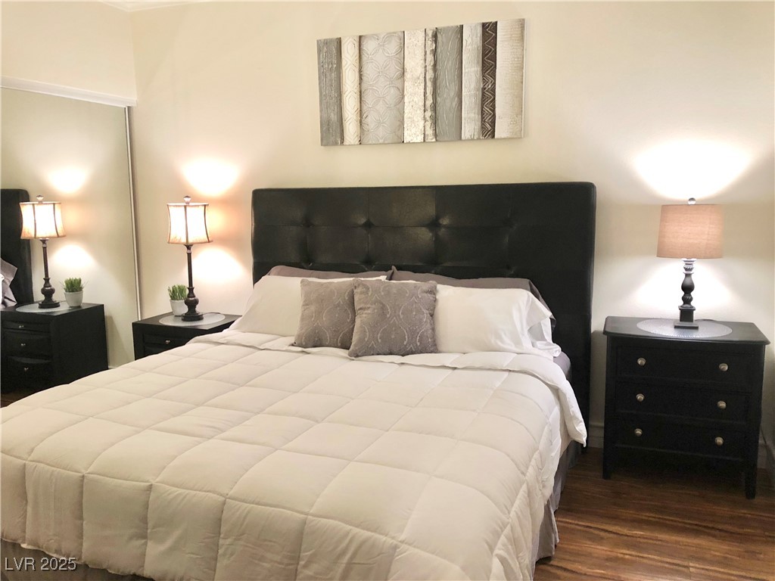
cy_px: 290
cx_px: 388
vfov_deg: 49.7
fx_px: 627
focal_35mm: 28
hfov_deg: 63.4
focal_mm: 3.99
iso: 64
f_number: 1.8
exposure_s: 1/15
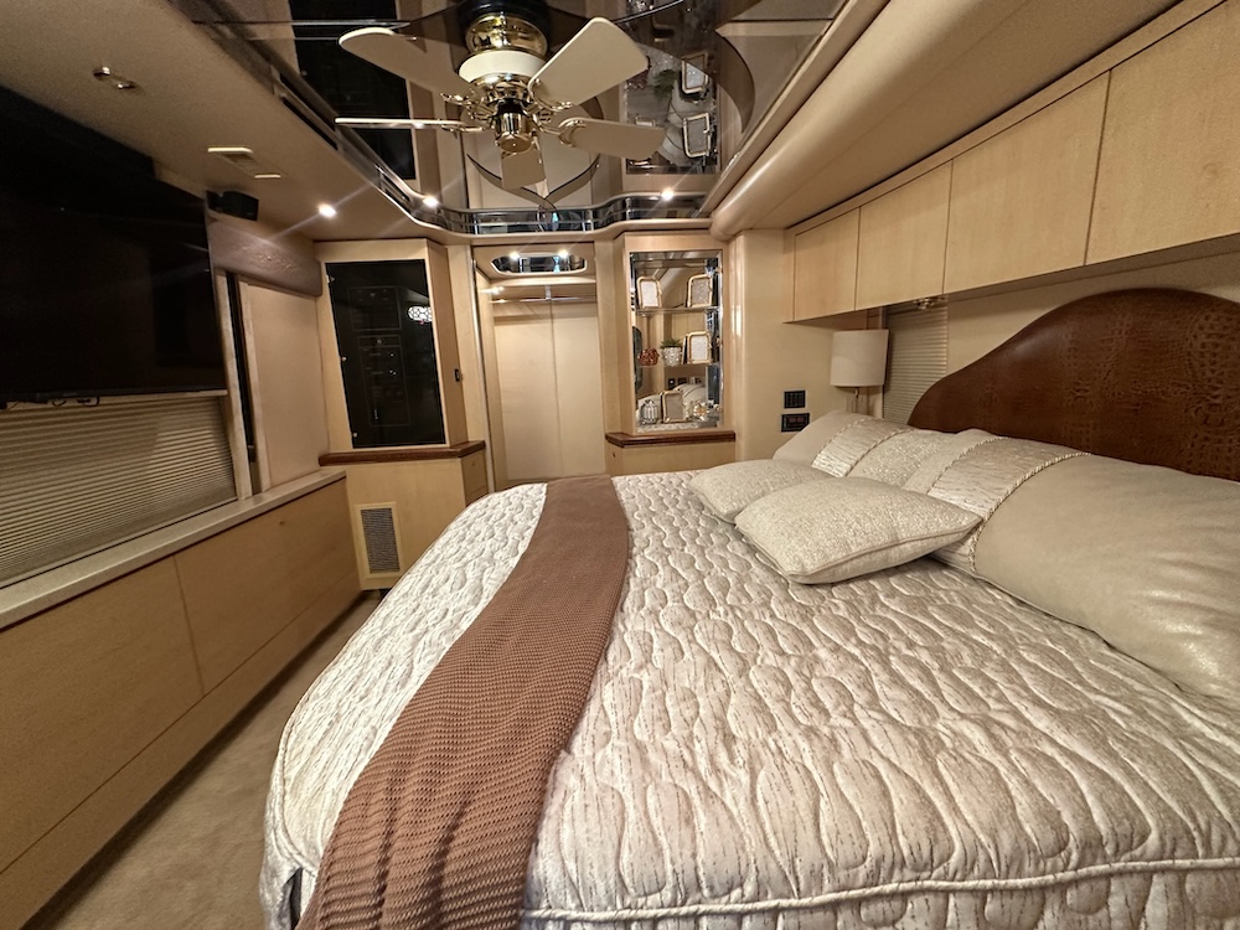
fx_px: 502
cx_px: 620
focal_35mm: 14
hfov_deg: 102.1
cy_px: 465
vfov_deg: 85.7
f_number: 2.2
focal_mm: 2.22
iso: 400
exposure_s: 1/60
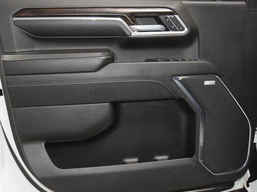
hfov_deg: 46.8
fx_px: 297
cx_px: 133
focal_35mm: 40
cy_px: 96
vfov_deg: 35.9
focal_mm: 24
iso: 3200
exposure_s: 1/125
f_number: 3.8
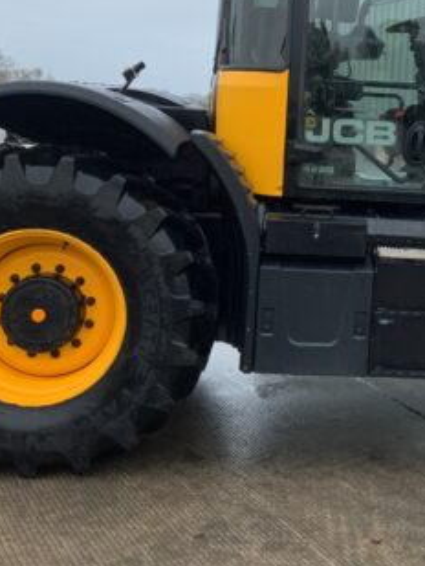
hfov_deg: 23.6
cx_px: 407
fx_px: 982
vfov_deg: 31.8
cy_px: 165
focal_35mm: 60
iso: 100
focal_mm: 3
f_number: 1.8
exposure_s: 1/60
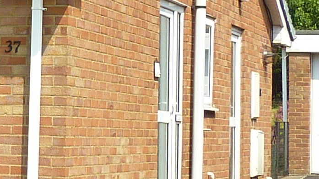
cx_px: -135
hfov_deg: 13.5
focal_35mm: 152
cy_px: 33
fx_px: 1286
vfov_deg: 8.0
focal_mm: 4.4
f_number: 4
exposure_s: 1/400
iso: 80
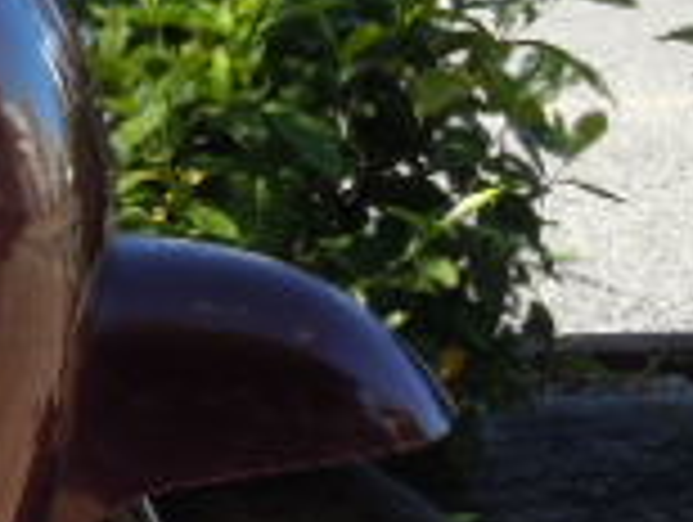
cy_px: 189
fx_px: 2747
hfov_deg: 12.7
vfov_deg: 10.8
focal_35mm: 137
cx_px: -652
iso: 100
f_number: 4
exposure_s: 1/125
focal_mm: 5.9
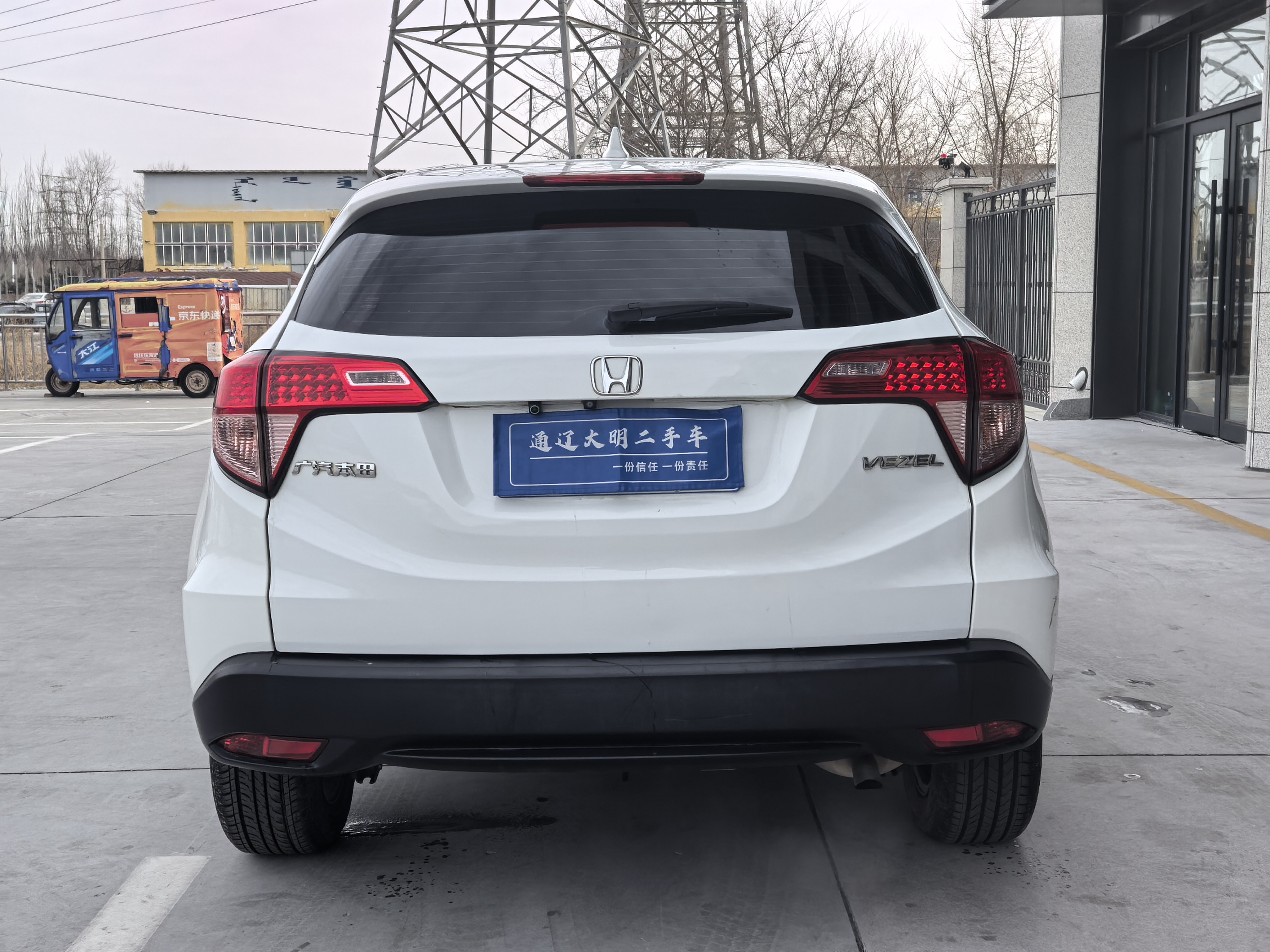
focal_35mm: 45
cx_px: 635
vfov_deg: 32.2
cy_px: 476
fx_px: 1651
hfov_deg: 42.1
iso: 50
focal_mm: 5.35
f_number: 1.8
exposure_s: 1/996
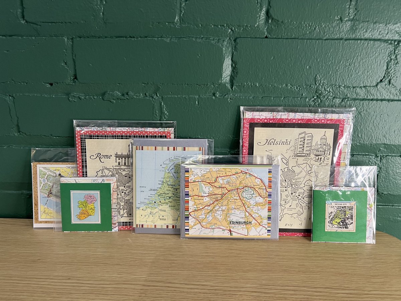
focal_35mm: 26
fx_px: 301
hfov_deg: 67.3
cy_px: 150
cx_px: 200
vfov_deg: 53.1
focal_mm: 5.7
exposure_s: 1/60
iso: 80
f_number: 1.5
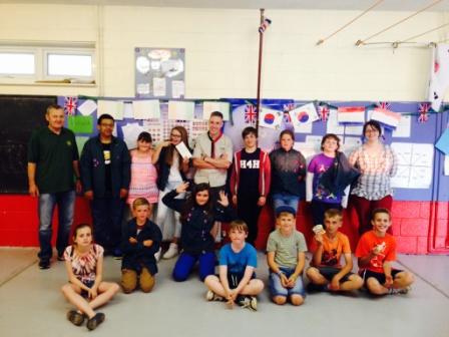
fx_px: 428
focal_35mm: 33
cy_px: 168
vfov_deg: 42.9
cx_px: 224
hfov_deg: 55.4
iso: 125
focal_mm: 4.12
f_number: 2.4
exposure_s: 1/20
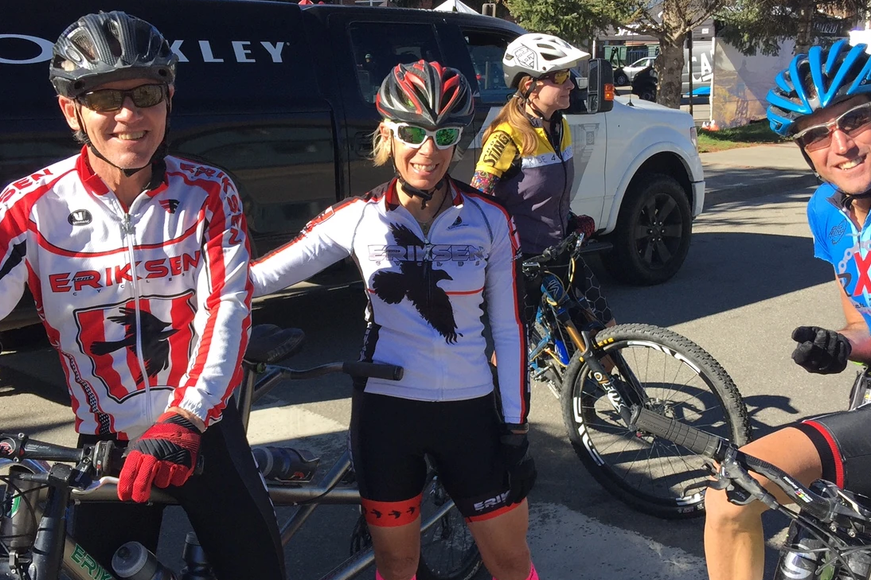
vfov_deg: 29.8
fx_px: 1089
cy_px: 321
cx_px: 413
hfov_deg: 43.6
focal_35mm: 45
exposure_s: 1/989
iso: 32
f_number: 2.2
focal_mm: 4.15
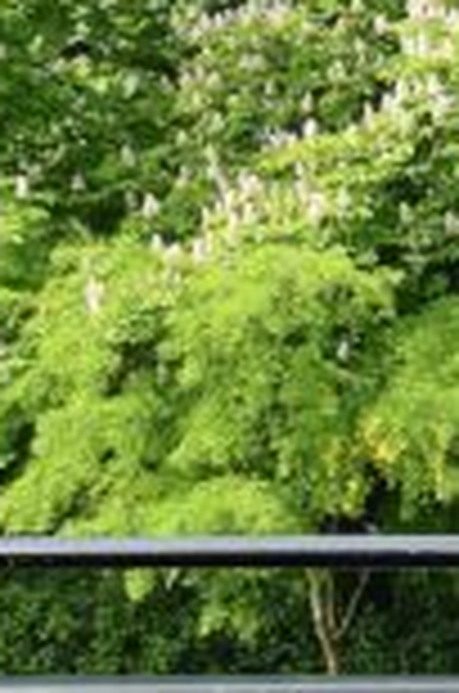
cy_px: 124
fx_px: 4610
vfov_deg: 8.6
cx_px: 1022
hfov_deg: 5.5
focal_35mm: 240
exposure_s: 1/320
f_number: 7.1
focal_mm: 24
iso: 200
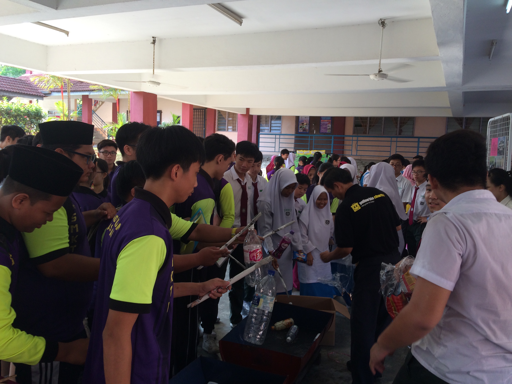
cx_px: 256
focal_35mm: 29
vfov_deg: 48.2
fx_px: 429
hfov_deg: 61.7
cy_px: 192
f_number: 2.2
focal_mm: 4.15
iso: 32
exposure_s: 1/104
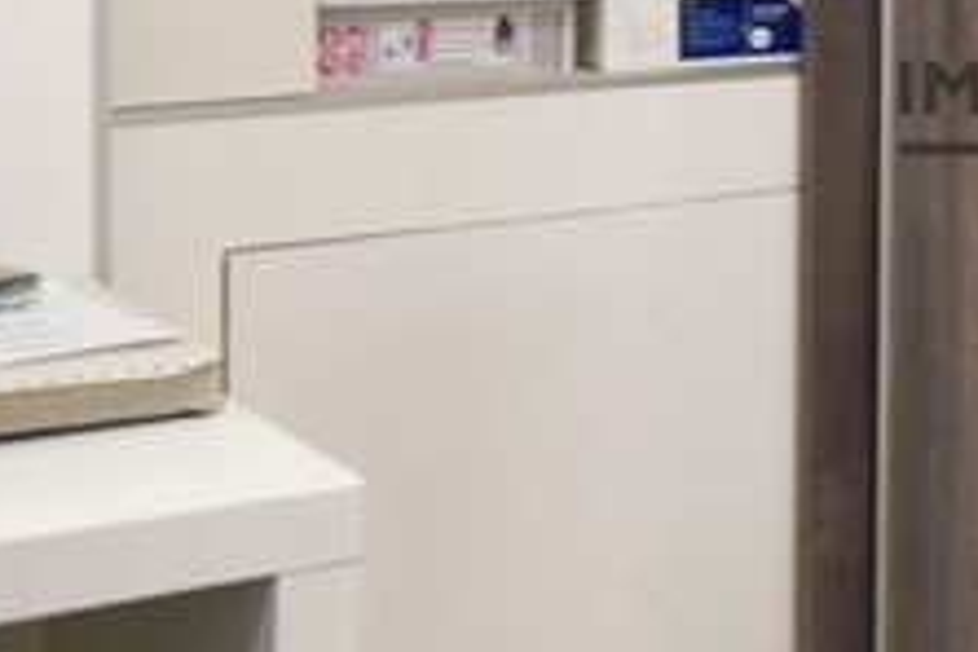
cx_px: 1388
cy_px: -115
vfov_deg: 16.2
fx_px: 2200
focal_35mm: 81
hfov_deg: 21.7
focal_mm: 10
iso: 110
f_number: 4.5
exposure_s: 1/15
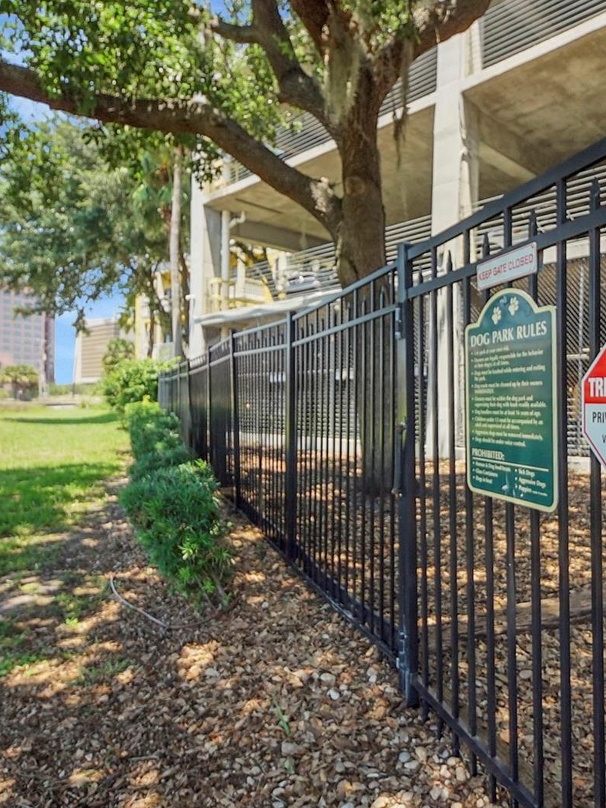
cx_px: 427
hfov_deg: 59.0
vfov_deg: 76.4
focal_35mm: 22
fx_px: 513
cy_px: 404
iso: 500
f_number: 4.5
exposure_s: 1/1000
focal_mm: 10
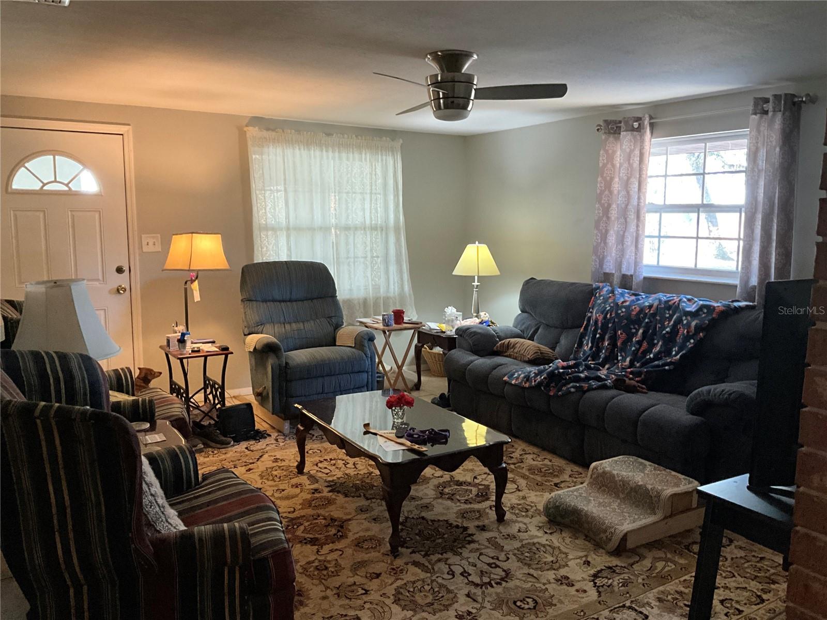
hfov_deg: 61.7
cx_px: 414
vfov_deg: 48.2
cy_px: 310
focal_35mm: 29
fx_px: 693
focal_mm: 3
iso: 200
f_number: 1.8
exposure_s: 1/60
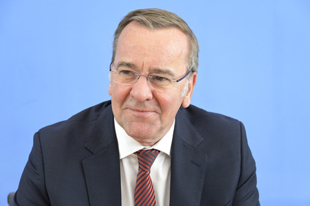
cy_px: 103
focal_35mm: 92
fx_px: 792
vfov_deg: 14.8
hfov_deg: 22.2
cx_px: 155
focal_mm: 92
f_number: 5.3
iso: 3200
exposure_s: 1/500
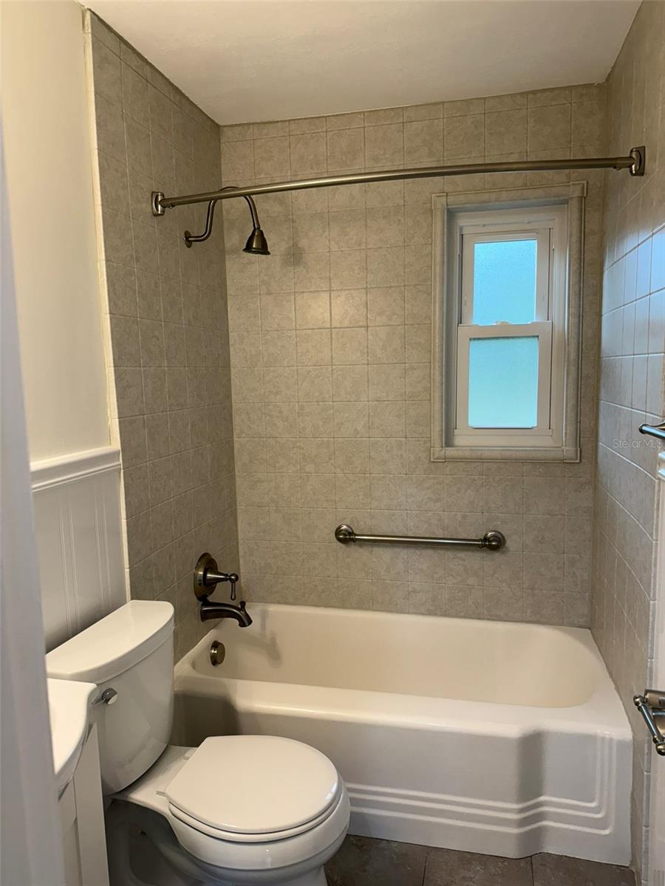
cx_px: 332
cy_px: 443
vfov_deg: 71.6
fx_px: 615
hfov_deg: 56.8
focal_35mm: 24
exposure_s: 1/120
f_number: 1.78
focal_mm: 6.76
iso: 160
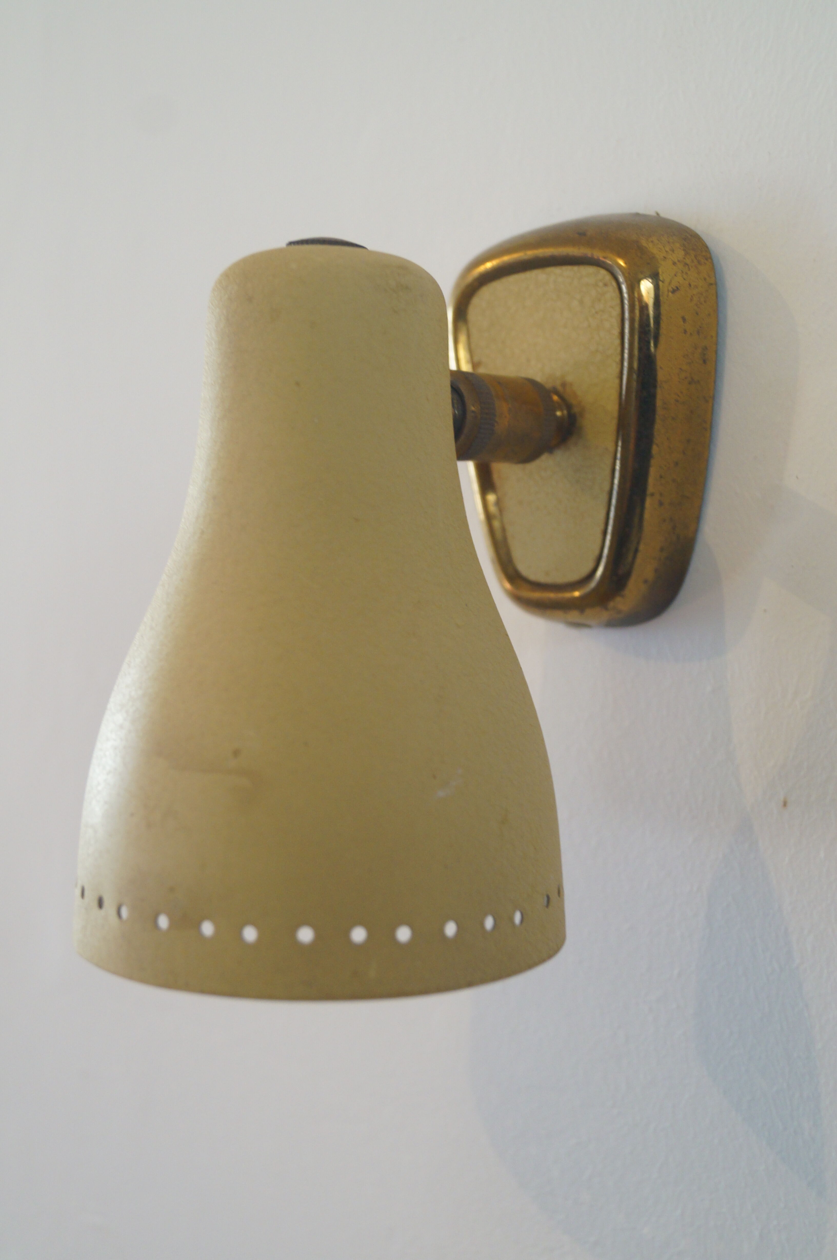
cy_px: 630
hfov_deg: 31.8
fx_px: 1468
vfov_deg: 46.4
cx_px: 418
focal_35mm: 42
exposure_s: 1/60
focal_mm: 28
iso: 800
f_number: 4.5
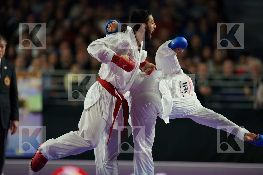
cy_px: 88
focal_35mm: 400
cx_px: 132
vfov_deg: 3.4
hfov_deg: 5.2
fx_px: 2922
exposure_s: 1/1000
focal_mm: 400
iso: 1600
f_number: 2.8
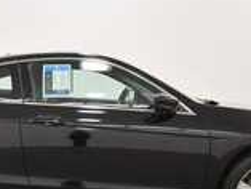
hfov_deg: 35.0
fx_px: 392
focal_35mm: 54
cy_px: 151
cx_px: 74
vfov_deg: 26.6
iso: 800
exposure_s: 1/125
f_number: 5.3
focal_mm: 15
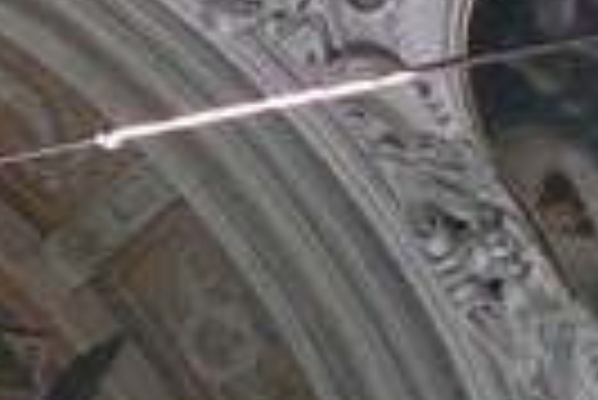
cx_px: -647
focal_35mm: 205
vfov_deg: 6.6
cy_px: 652
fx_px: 3409
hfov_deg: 9.3
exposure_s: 1/15
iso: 800
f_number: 2.8
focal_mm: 7.4
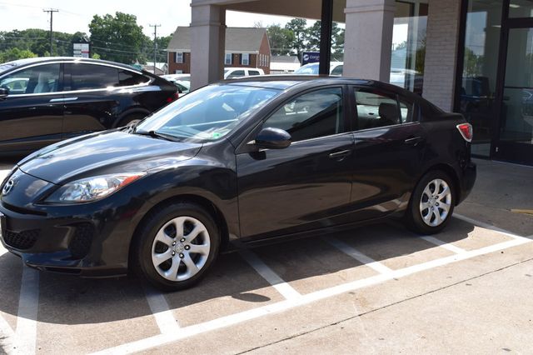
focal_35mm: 42
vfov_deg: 31.9
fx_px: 621
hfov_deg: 46.4
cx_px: 266
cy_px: 178
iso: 400
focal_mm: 28
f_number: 11
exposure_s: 1/400
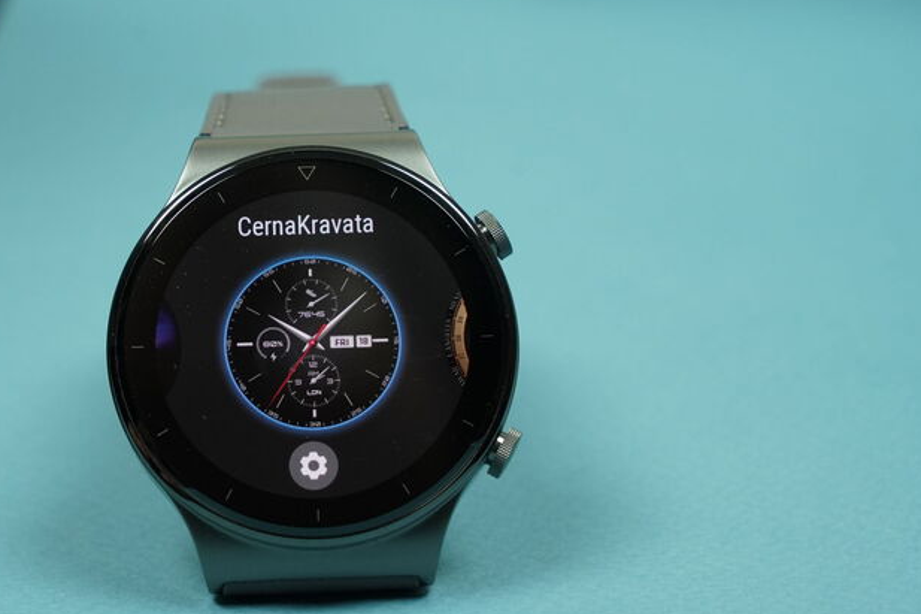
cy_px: 288
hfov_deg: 18.7
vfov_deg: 12.6
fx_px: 2788
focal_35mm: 109
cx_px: 318
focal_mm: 70
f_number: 8
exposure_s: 1/125
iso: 1600
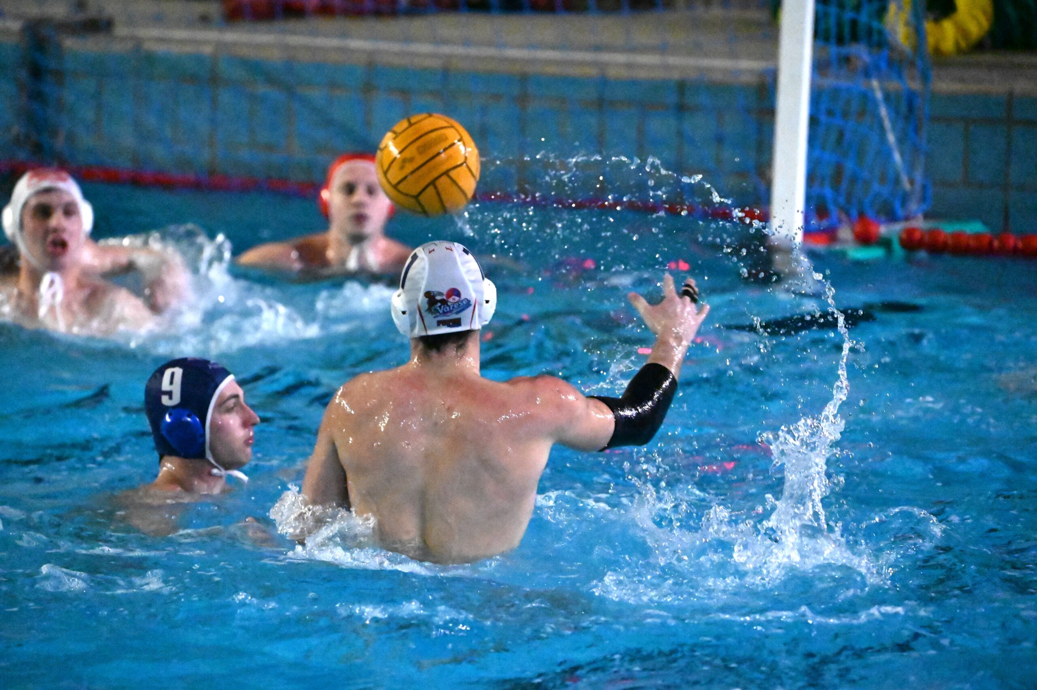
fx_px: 8923
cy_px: 345
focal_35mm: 310
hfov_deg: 6.7
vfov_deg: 4.4
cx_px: 518
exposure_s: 1/800
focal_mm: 310
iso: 51200
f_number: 5.6
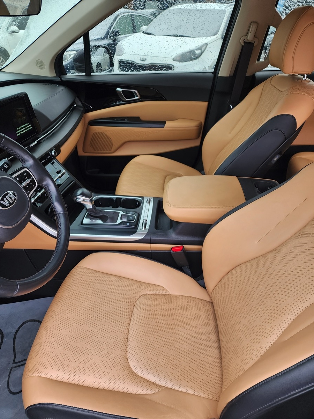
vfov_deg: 73.9
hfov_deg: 58.9
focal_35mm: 23
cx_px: 157
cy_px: 210
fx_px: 278
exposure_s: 1/180
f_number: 1.8
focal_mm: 6.4
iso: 100
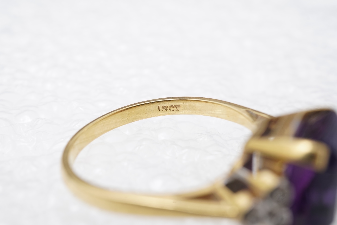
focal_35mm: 45
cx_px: 168
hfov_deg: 43.6
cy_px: 112
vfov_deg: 29.9
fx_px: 421
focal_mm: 30
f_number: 20
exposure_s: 1/125
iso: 320
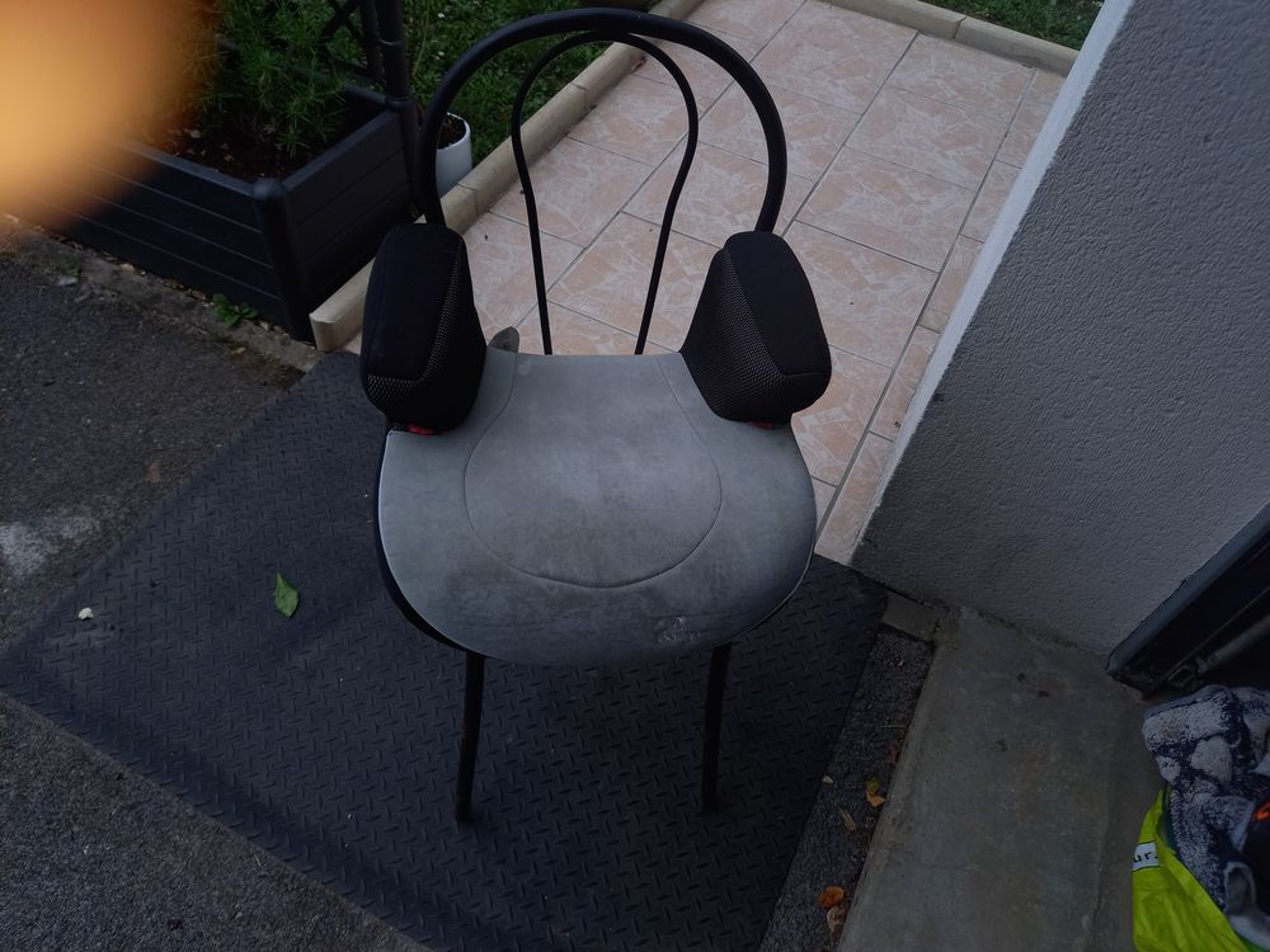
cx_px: 635
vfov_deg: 54.9
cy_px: 476
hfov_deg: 69.4
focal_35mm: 25
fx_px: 917
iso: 50
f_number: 2
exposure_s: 1/609
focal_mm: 4.6
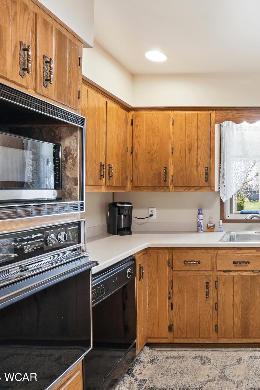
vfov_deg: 76.1
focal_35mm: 23
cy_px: 196
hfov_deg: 45.5
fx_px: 249
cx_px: 266
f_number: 4.5
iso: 100
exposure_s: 1/80
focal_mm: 10
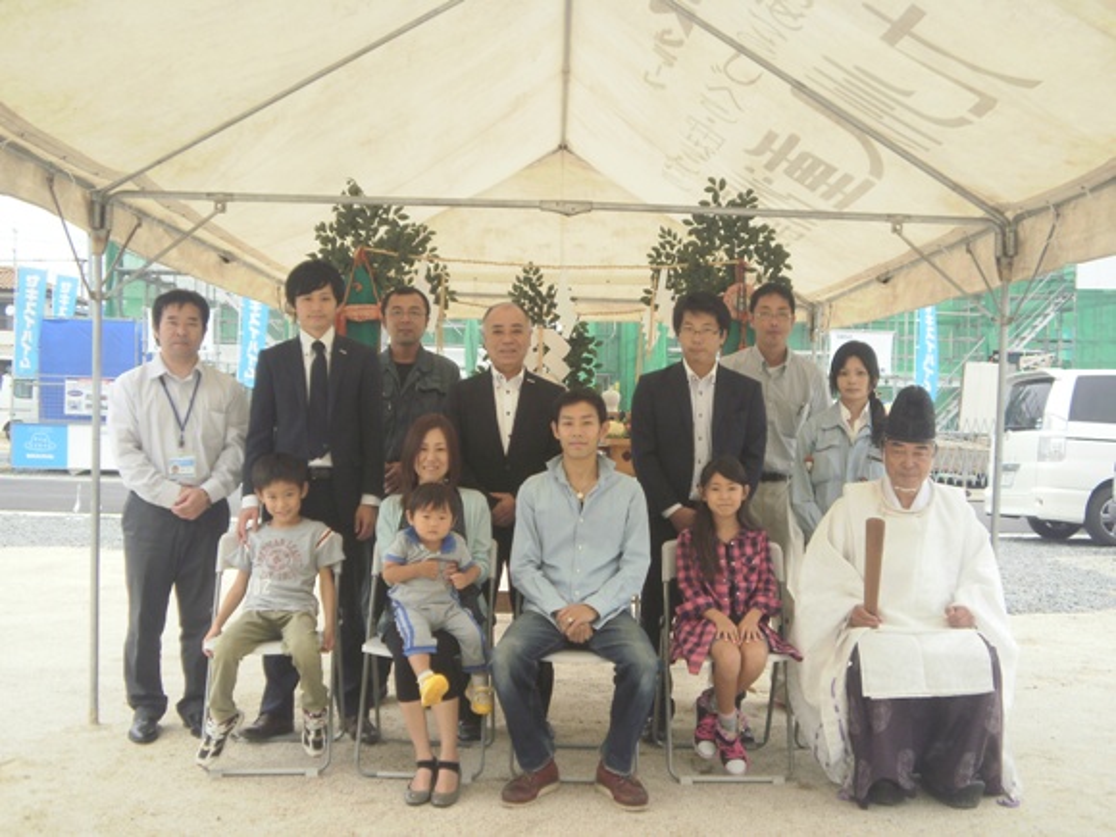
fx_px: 1193
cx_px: 558
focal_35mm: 37
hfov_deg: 50.1
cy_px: 418
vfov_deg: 38.7
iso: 100
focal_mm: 6.51
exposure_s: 1/250
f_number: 3.1
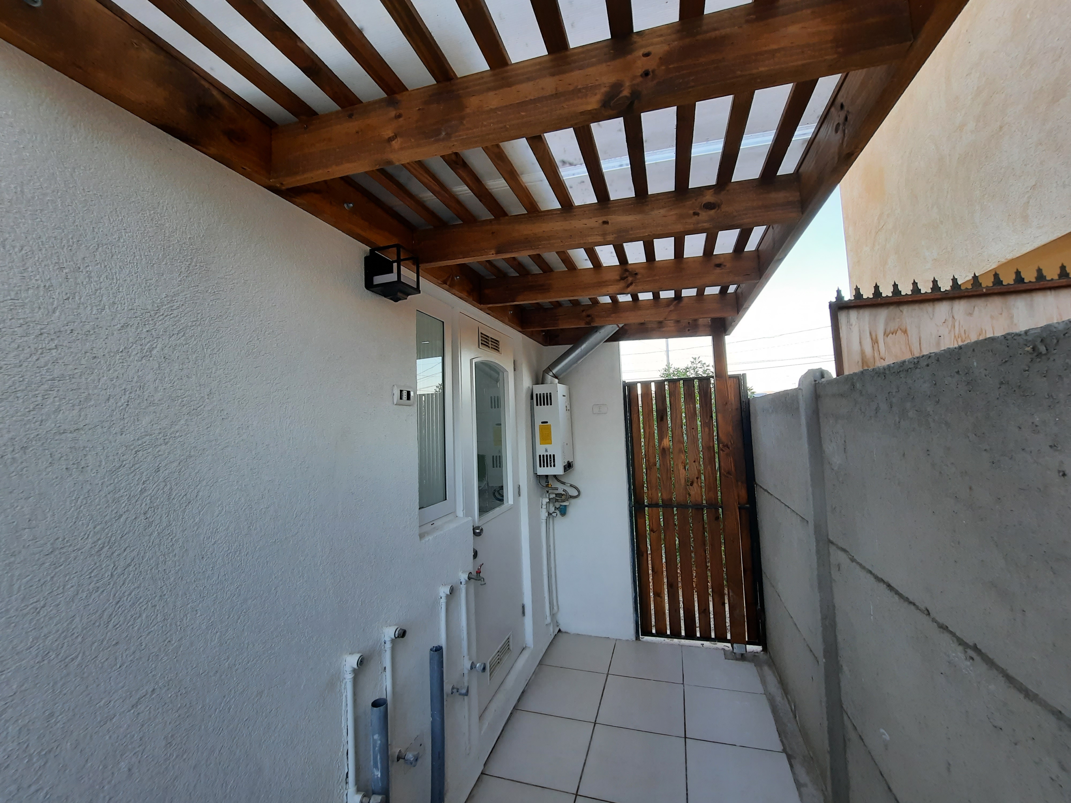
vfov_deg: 89.9
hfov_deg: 106.2
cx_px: 536
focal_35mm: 13
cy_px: 402
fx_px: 402
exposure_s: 1/50
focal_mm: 1.74
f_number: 2.2
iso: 100
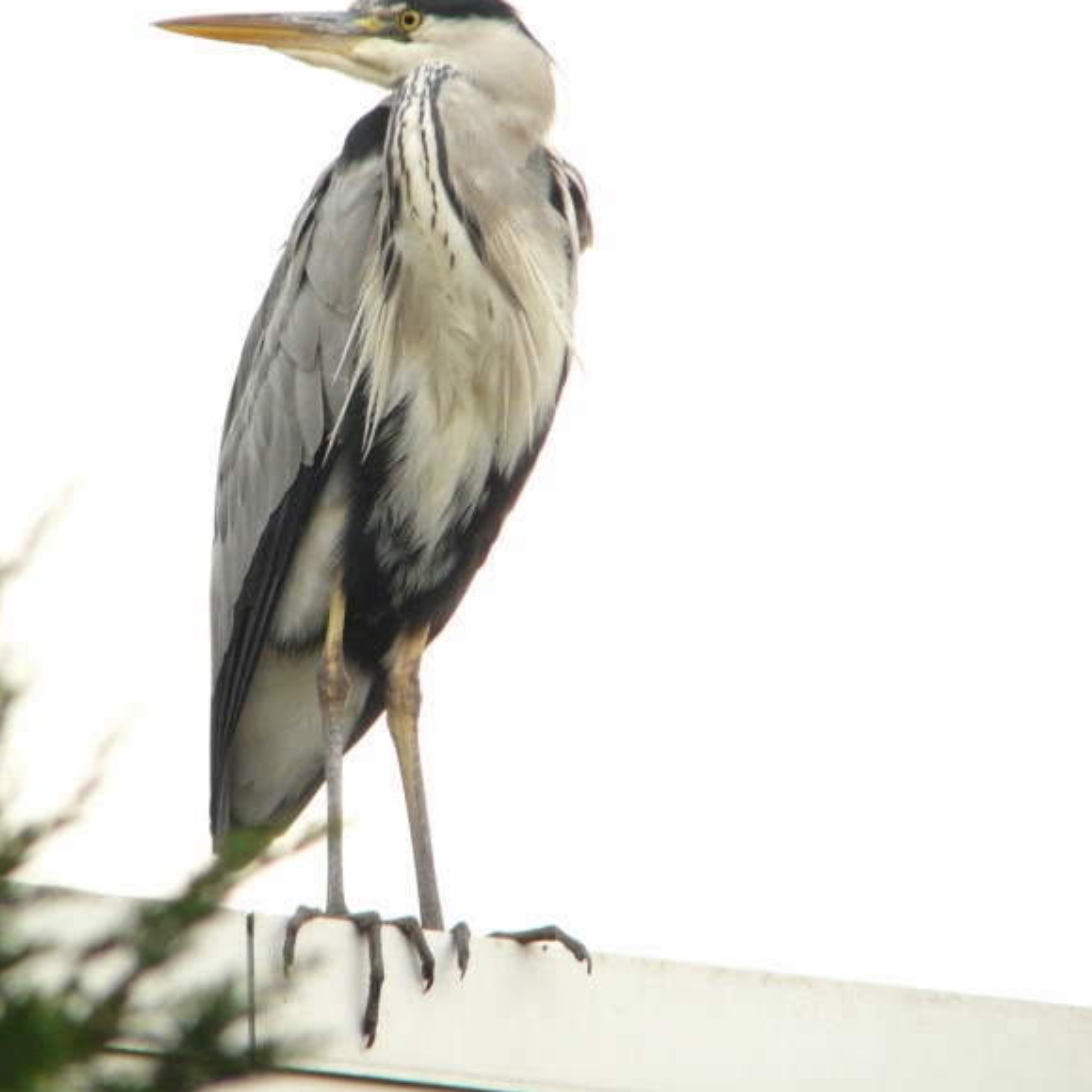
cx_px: 405
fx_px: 17060
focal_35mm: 478
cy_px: 529
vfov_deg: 3.7
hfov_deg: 3.7
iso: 200
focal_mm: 64.3
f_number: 4
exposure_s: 1/200
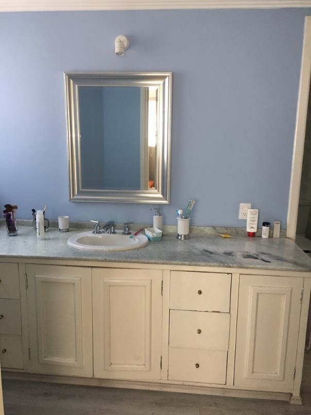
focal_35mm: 29
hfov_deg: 48.2
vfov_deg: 61.7
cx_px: 156
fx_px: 347
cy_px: 208
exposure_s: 1/30
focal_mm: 4.15
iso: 32
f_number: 2.2
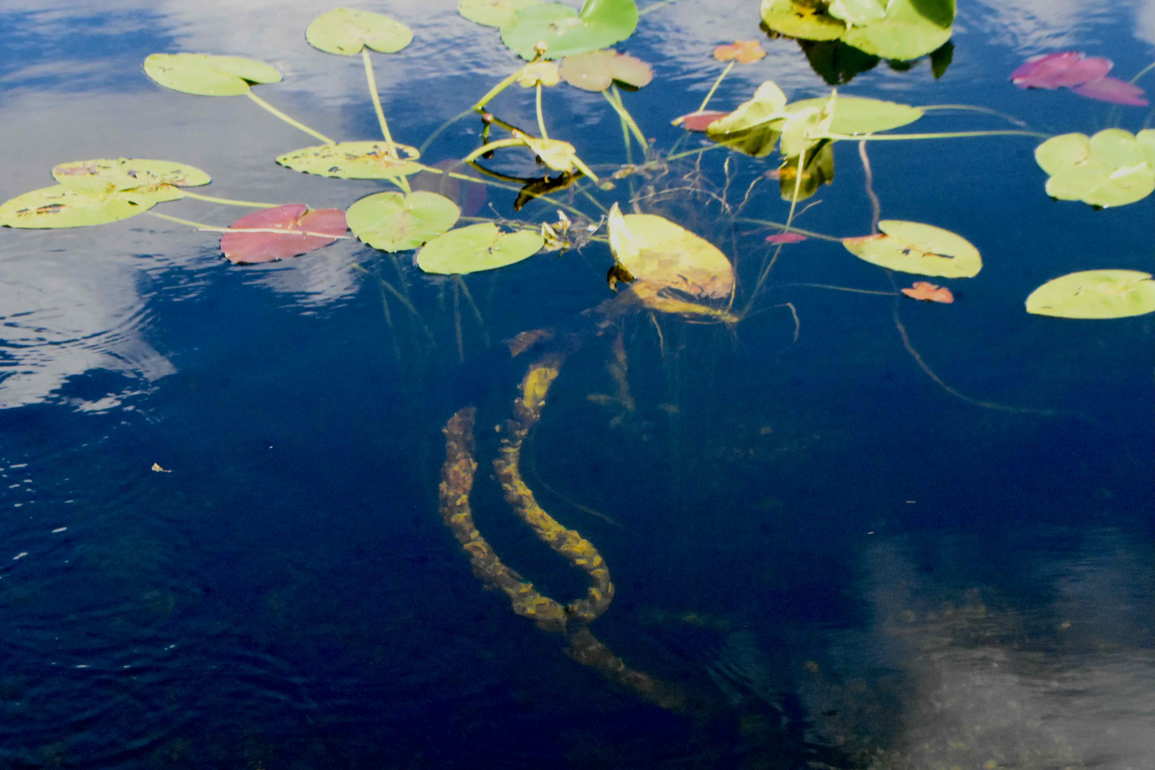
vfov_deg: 16.6
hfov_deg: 24.6
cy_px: 385
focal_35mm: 82
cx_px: 578
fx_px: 2647
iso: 8000
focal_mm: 55
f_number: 16
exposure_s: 1/1000
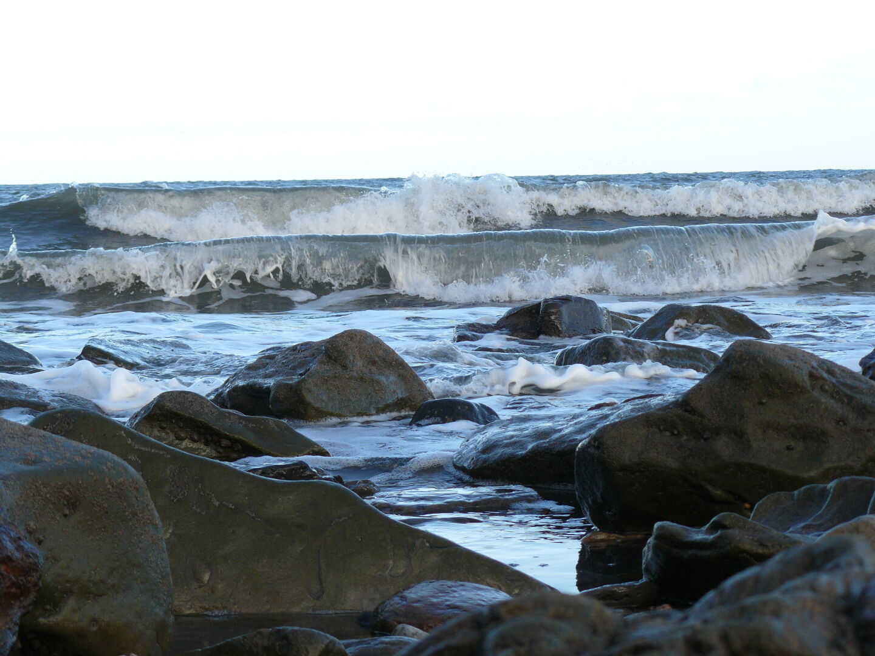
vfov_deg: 13.2
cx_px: 438
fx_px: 2831
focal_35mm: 112
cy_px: 328
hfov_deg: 17.6
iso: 100
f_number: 4
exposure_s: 1/200
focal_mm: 18.6
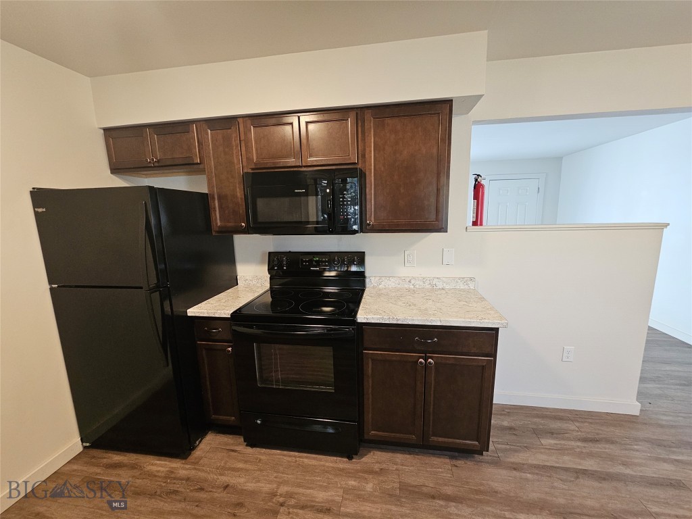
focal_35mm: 13
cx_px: 346
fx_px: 260
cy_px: 260
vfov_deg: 89.9
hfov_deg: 106.2
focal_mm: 2.2
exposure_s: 1/60
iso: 320
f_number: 2.2
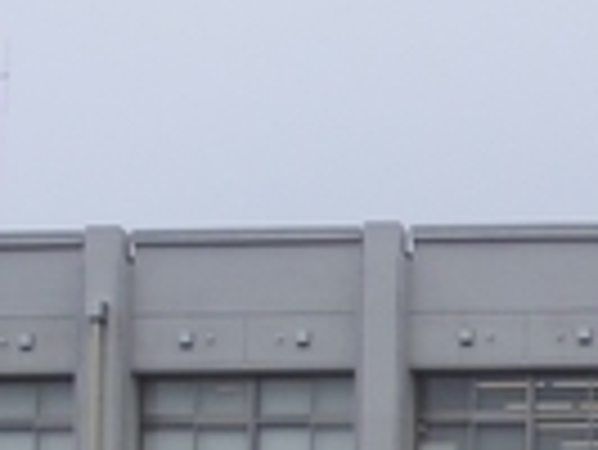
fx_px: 2905
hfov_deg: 10.6
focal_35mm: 168
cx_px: 1250
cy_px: 922
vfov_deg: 8.4
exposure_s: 1/1000
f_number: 1.8
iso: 100
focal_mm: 6
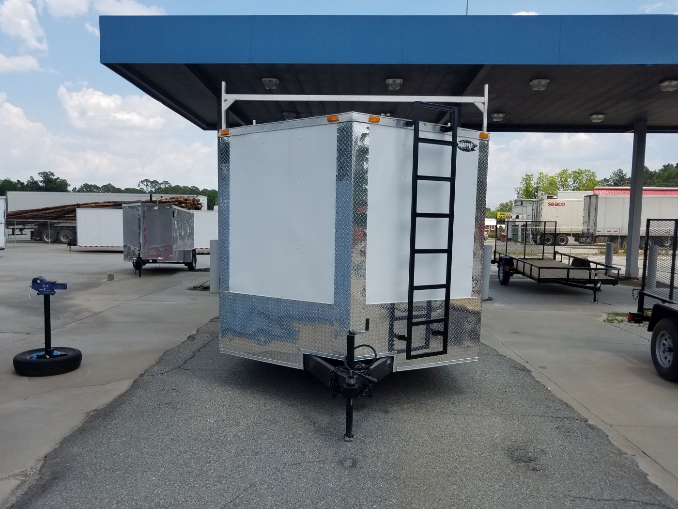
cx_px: 339
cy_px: 254
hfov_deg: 67.3
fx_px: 509
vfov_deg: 53.1
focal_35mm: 26
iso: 50
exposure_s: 1/2544
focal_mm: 4.2
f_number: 1.7
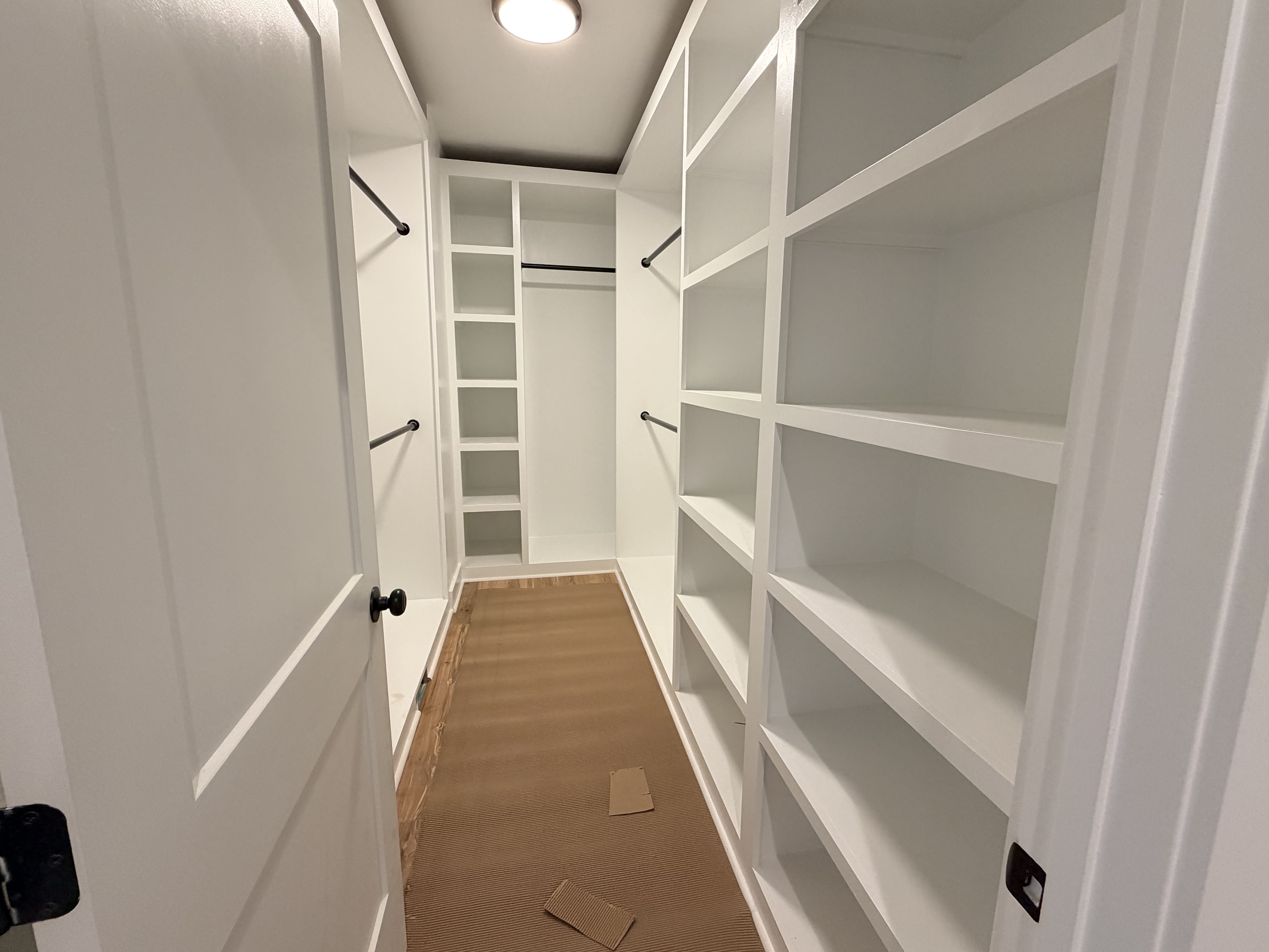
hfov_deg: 98.2
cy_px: 461
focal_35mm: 15
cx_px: 651
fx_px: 550
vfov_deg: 81.7
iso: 200
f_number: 2.2
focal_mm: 2.22
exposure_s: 1/60
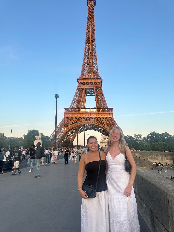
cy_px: 116
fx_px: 161
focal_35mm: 24
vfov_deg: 71.6
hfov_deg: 56.8
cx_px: 87
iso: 80
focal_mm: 6.86
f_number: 1.78
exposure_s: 1/444
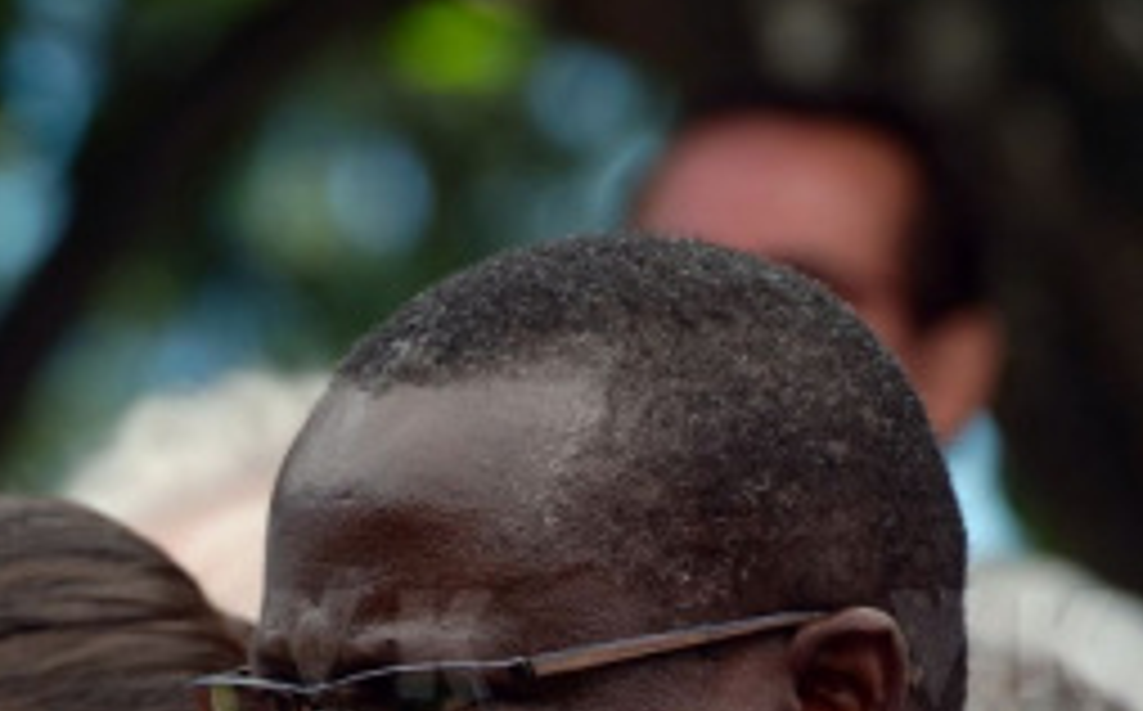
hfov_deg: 2.9
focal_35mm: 722
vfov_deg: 1.8
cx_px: 380
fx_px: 22461
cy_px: 1264
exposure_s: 1/250
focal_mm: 200
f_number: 5.6
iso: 100
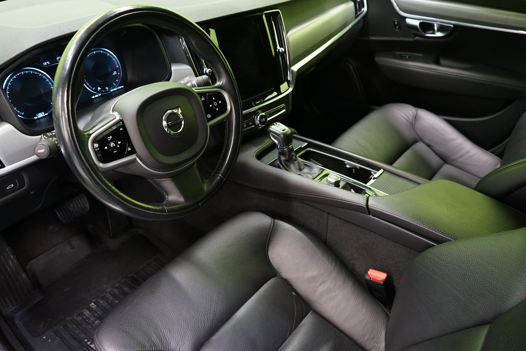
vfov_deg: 46.4
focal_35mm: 28
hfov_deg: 65.5
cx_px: 263
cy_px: 176
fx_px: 409
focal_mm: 28
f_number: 5
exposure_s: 1/20
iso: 3200
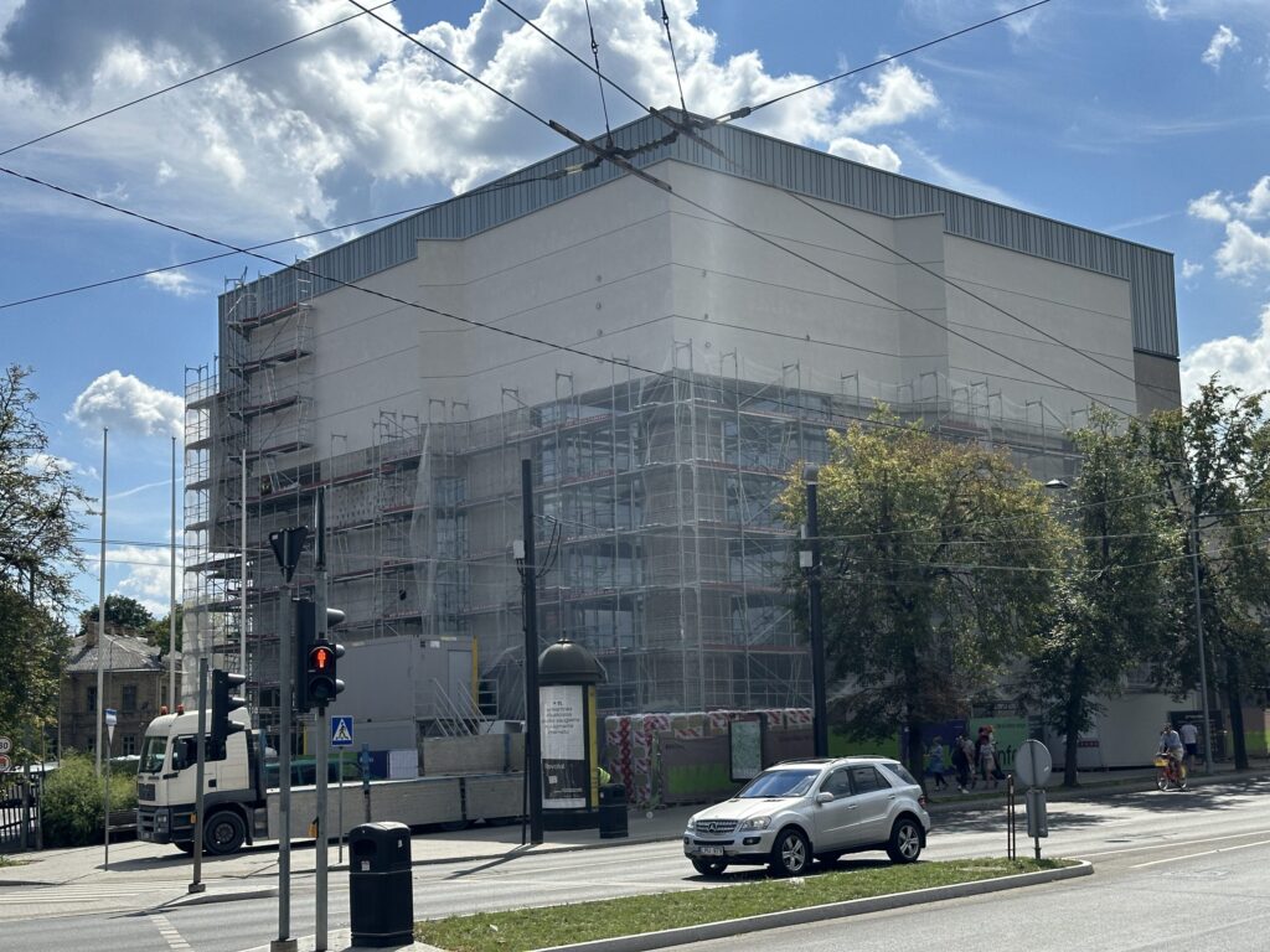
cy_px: 476
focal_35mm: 48
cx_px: 635
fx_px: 1761
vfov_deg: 30.3
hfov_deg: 39.7
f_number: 1.78
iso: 64
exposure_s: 1/6623
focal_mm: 6.86
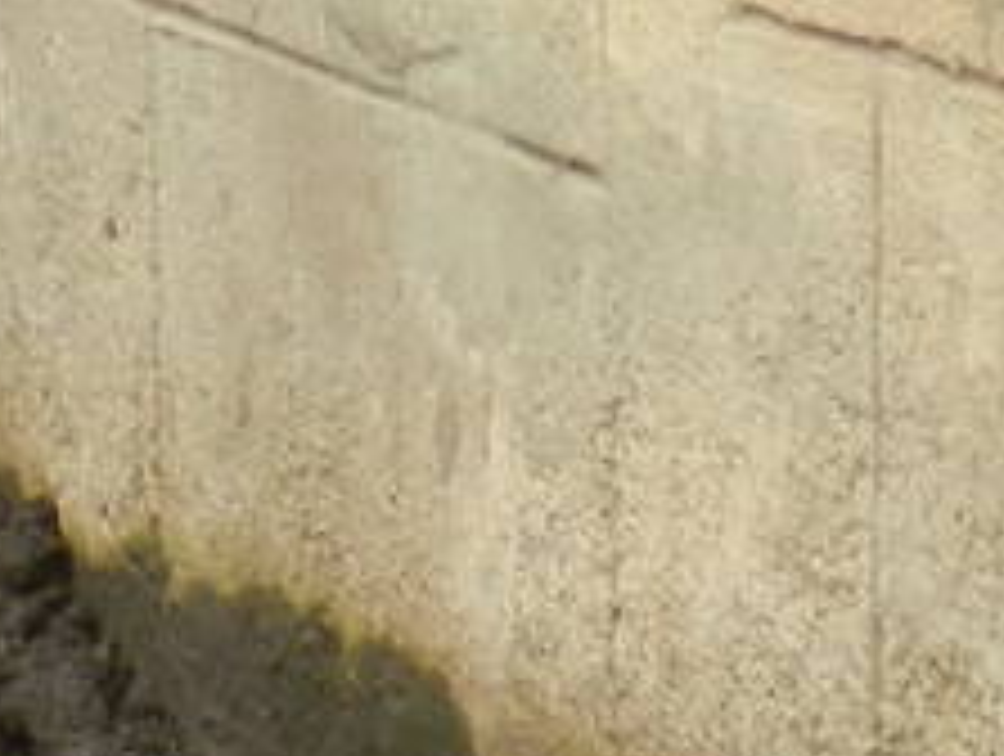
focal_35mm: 931
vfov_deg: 1.6
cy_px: 1724
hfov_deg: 2.1
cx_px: -1801
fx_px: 27046
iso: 160
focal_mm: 23.1
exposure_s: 1/100
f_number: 5
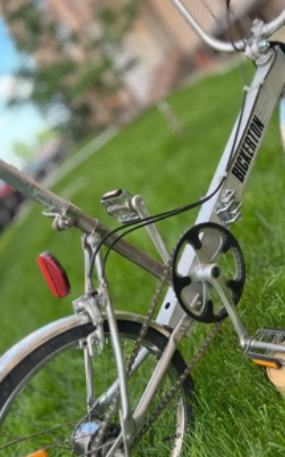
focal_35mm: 32
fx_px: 398
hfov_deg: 39.1
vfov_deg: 59.4
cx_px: 182
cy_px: 262
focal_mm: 5.7
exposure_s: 1/352
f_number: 1.5
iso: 50
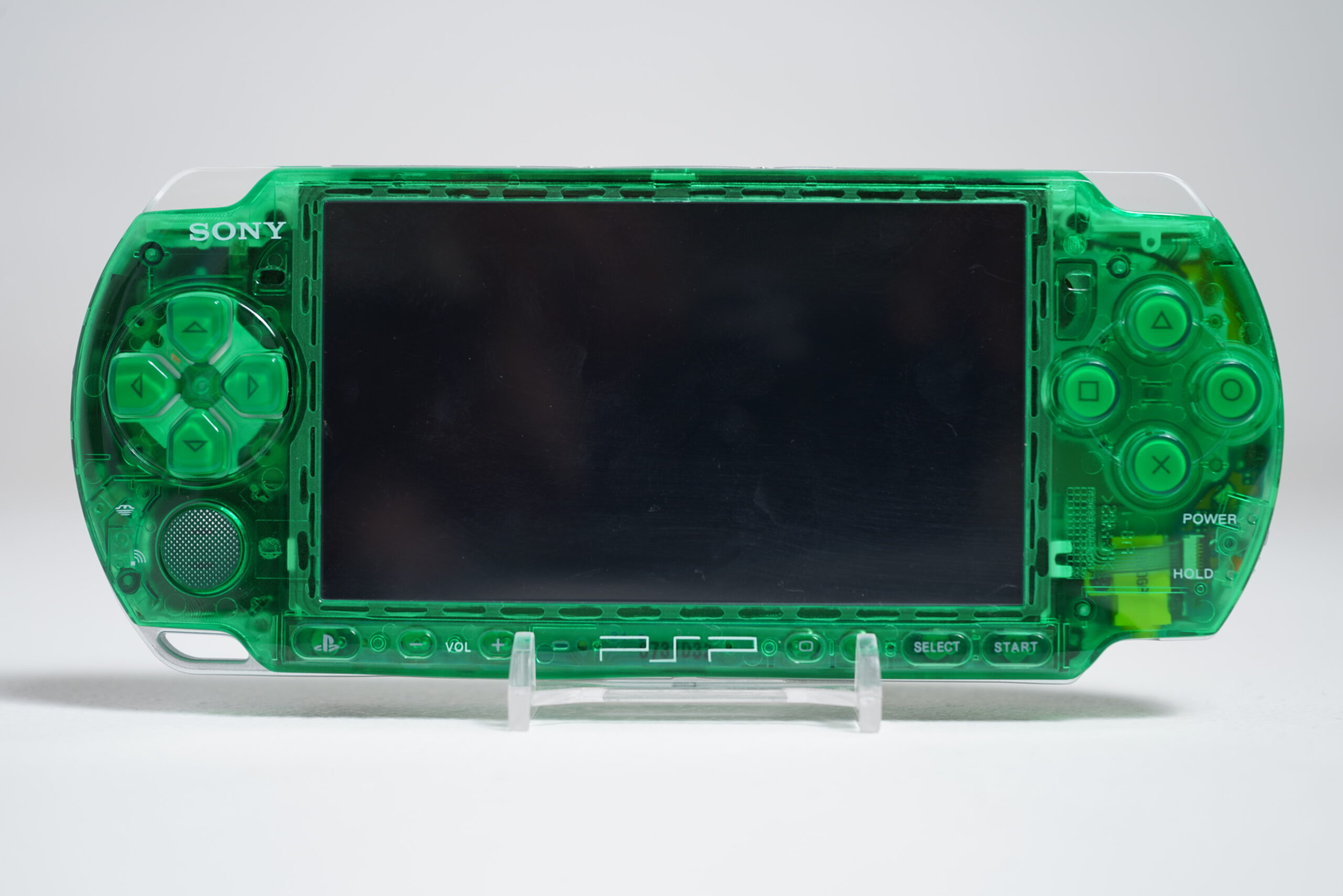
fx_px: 2313
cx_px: 672
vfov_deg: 21.9
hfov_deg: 32.4
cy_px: 448
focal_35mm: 62
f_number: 5.6
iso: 100
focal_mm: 62
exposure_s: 1/6
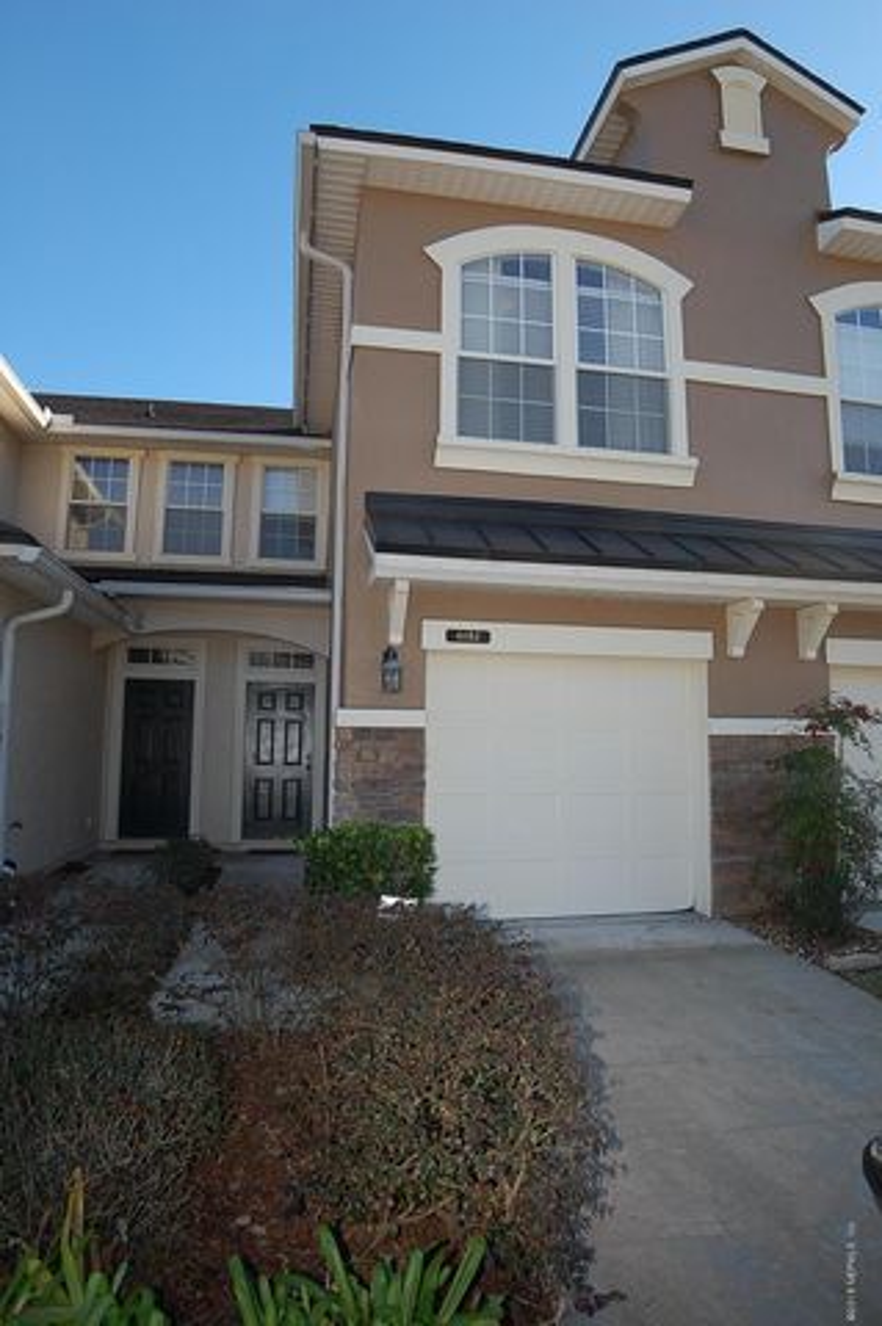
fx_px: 773
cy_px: 663
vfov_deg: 81.3
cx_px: 441
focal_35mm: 21
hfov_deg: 59.4
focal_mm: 14
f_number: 8
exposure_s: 1/250
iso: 220
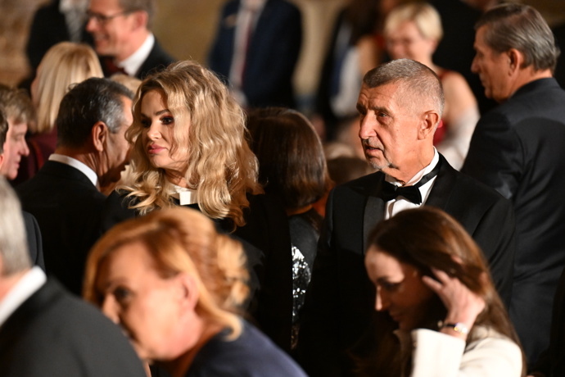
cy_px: 188
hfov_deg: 10.3
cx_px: 282
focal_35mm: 200
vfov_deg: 6.9
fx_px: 3139
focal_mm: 200
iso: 8000
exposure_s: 1/200
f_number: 3.5
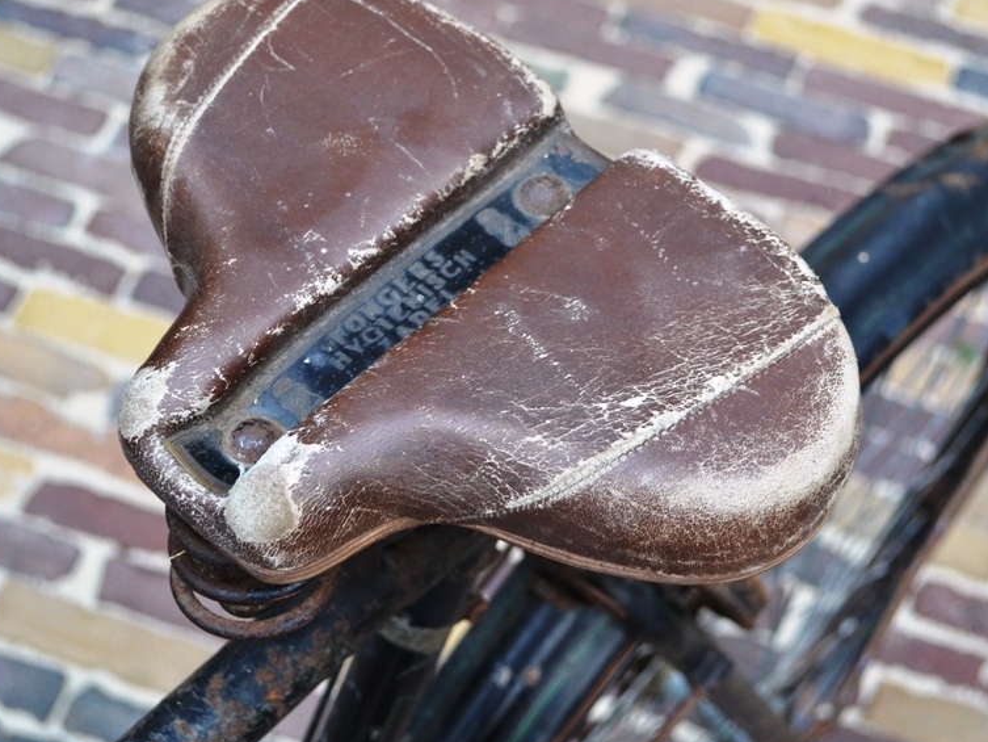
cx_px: 508
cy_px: 301
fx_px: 1960
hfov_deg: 28.3
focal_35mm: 69
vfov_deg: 21.4
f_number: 5
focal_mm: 35
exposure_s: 1/40
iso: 400
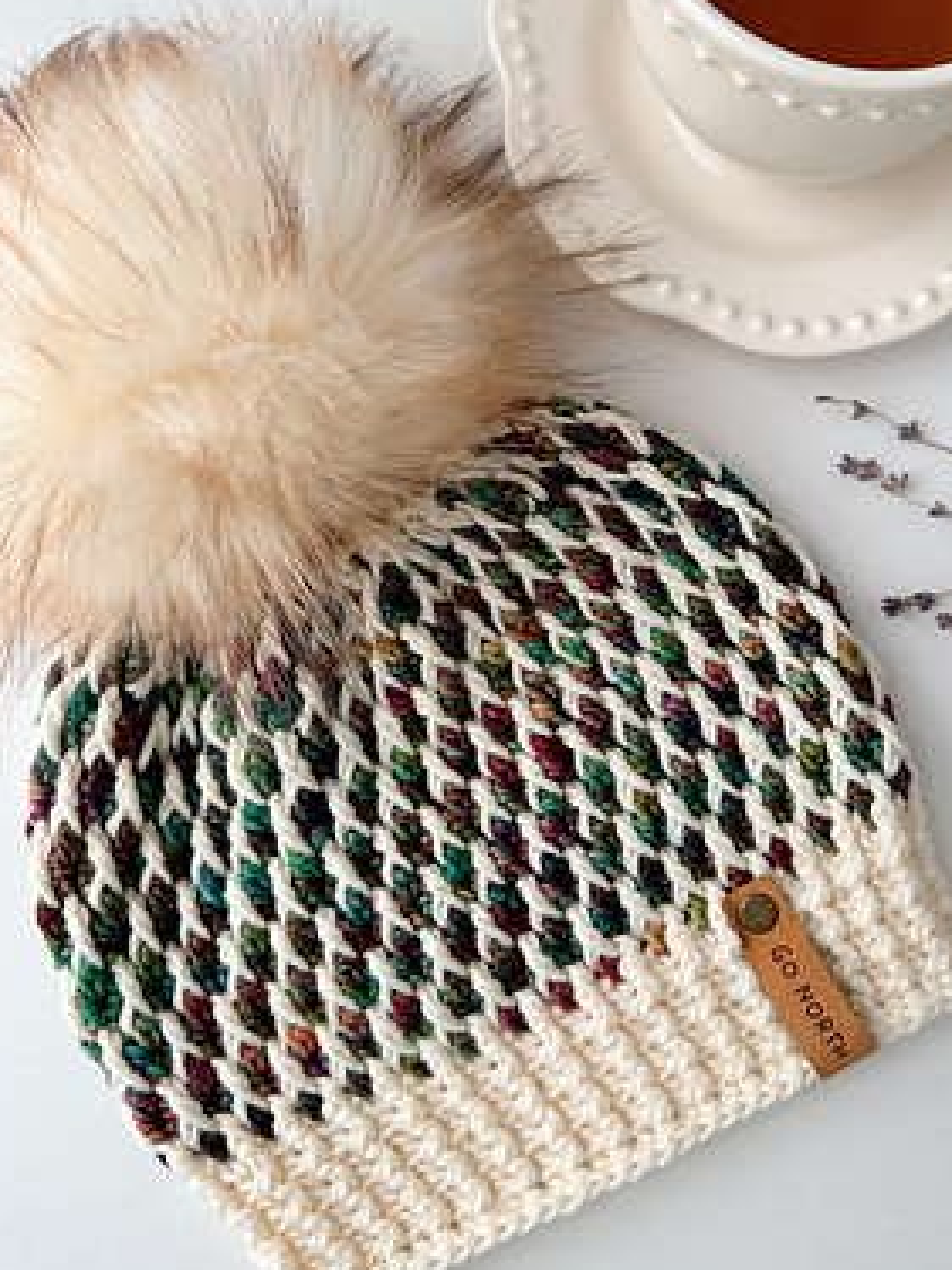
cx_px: 595
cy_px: 566
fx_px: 1174
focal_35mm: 32
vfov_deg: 56.7
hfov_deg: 43.8
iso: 50
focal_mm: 6.86
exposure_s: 1/121
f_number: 1.78
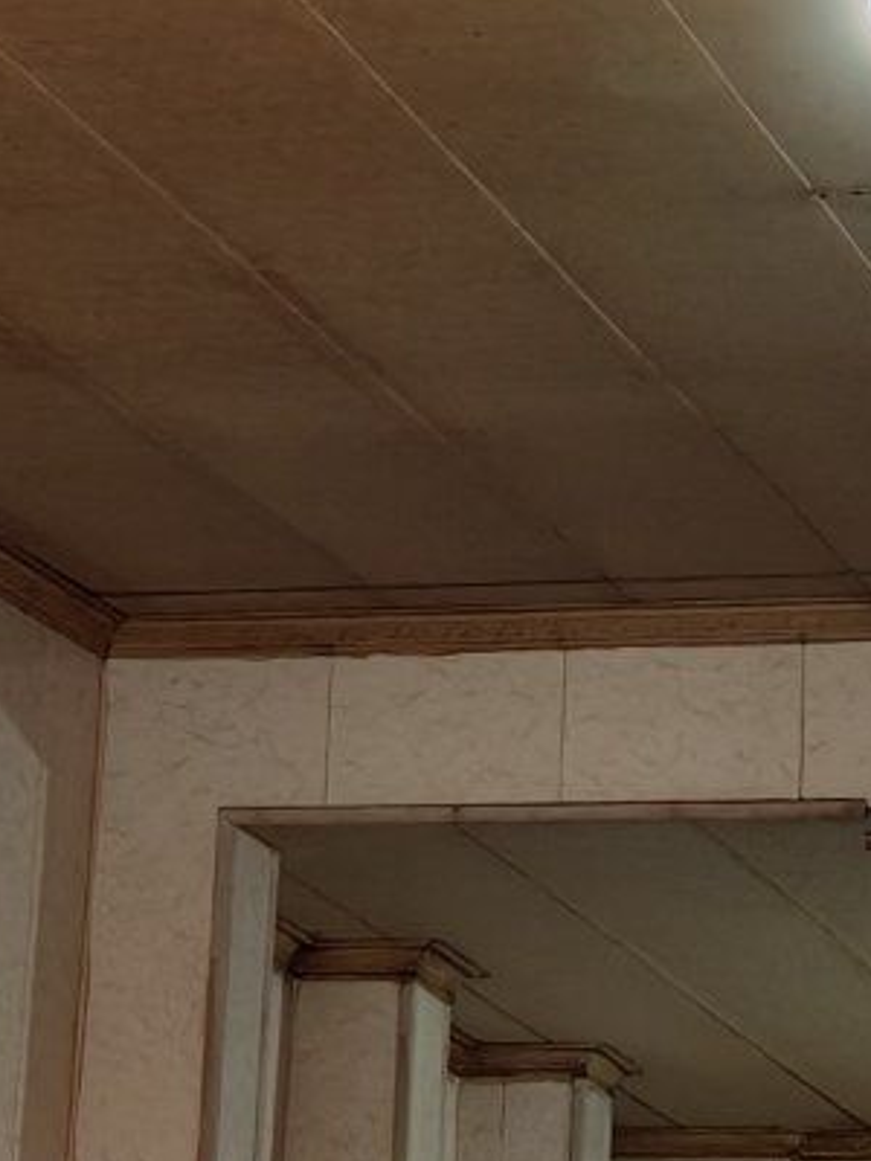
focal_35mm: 157
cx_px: 790
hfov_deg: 9.4
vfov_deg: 12.5
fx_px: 5267
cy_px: 54
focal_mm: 5.6
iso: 71
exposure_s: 1/109
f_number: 1.57
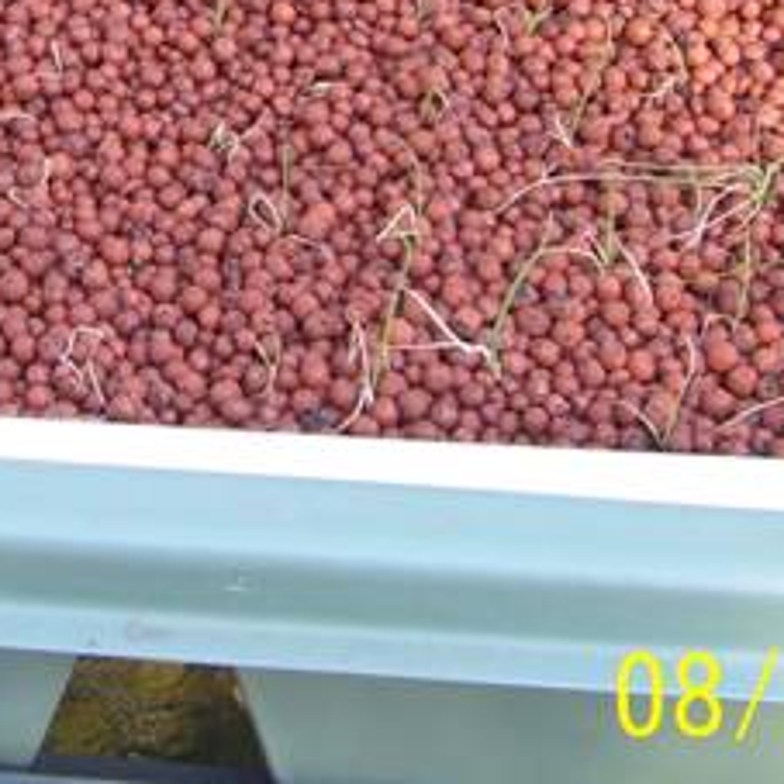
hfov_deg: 15.9
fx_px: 2716
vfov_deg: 15.9
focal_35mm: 106
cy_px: -86
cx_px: -93
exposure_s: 1/90
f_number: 2.7
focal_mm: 5.6
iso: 80
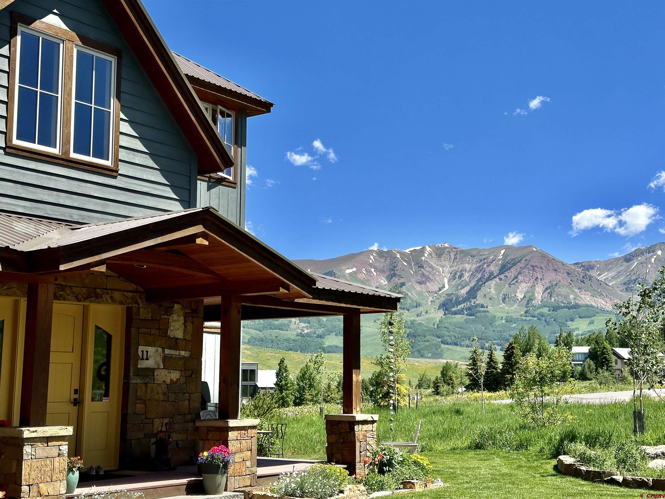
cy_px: 250
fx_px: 922
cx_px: 332
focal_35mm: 48
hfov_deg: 39.7
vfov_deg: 30.3
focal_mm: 6.86
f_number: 1.78
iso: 64
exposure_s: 1/6623
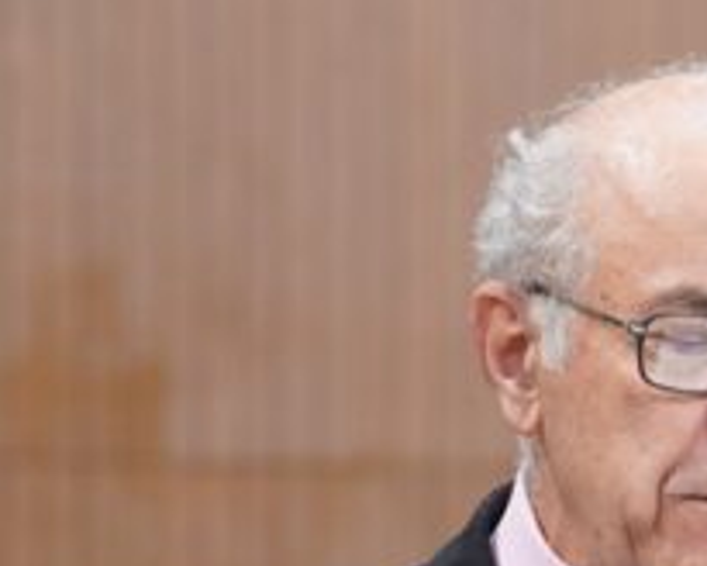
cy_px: 825
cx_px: 710
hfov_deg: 2.8
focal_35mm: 702
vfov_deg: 2.2
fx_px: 14689
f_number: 4.5
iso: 2000
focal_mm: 200
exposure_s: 1/160
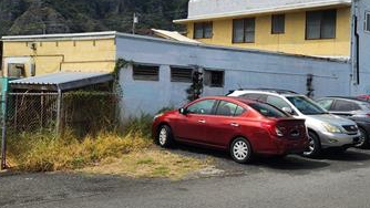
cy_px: 91
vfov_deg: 24.9
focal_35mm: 48
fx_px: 471
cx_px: 259
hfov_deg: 42.1
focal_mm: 5.4
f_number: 1.8
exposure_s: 1/1983
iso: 20
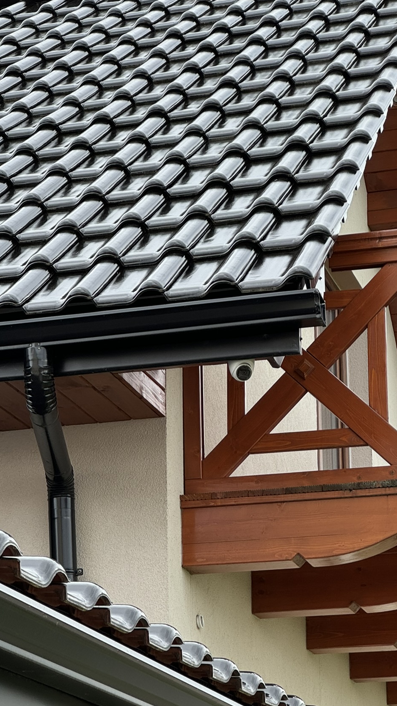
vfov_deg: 20.7
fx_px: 1928
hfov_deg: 11.7
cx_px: 266
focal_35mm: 103
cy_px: 398
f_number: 2.8
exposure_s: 1/112
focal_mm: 9
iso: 25
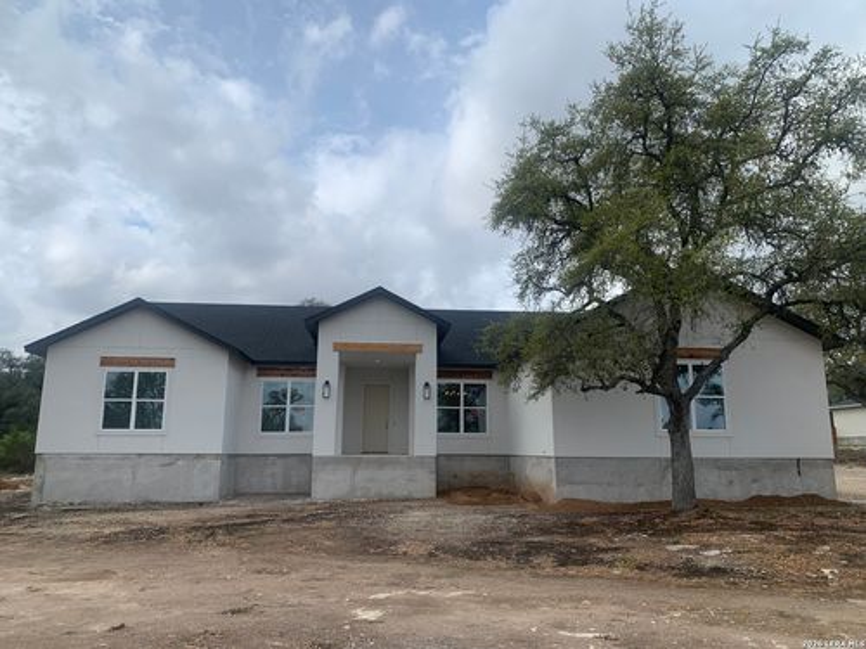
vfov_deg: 53.1
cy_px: 324
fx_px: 650
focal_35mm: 26
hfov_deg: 67.3
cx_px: 433
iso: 25
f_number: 1.8
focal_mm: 4.25
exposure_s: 1/3521
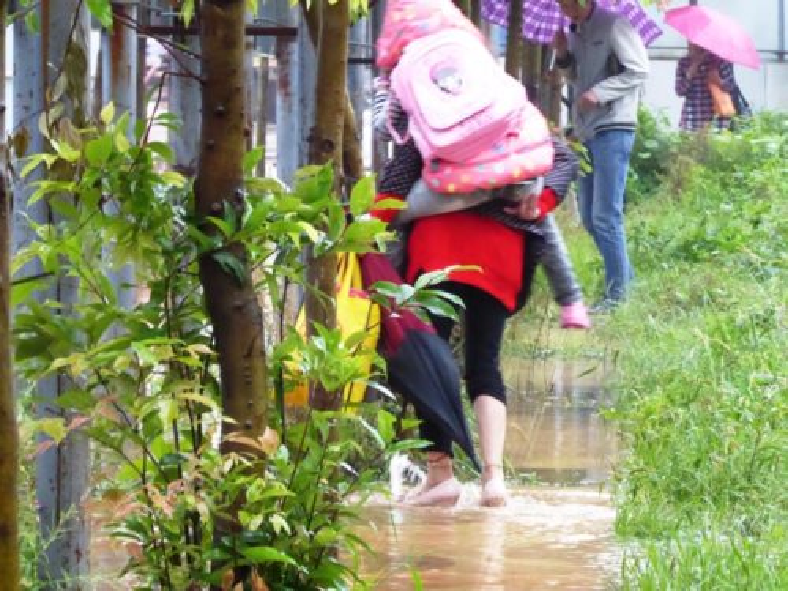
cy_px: 296
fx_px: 8150
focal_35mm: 358
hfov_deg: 5.5
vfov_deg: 4.2
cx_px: 394
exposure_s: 1/30
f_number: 5.9
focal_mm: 57.7
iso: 1600
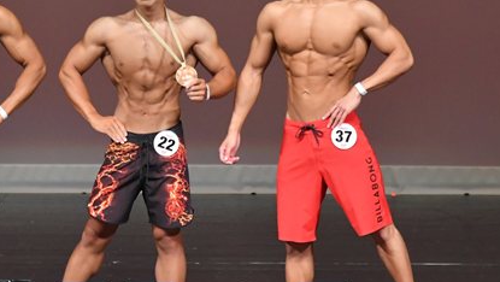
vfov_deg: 2.2
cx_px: 136
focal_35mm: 557
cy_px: 155
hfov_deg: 3.9
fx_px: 7389
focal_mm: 190
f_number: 5.6
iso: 4000
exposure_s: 1/400
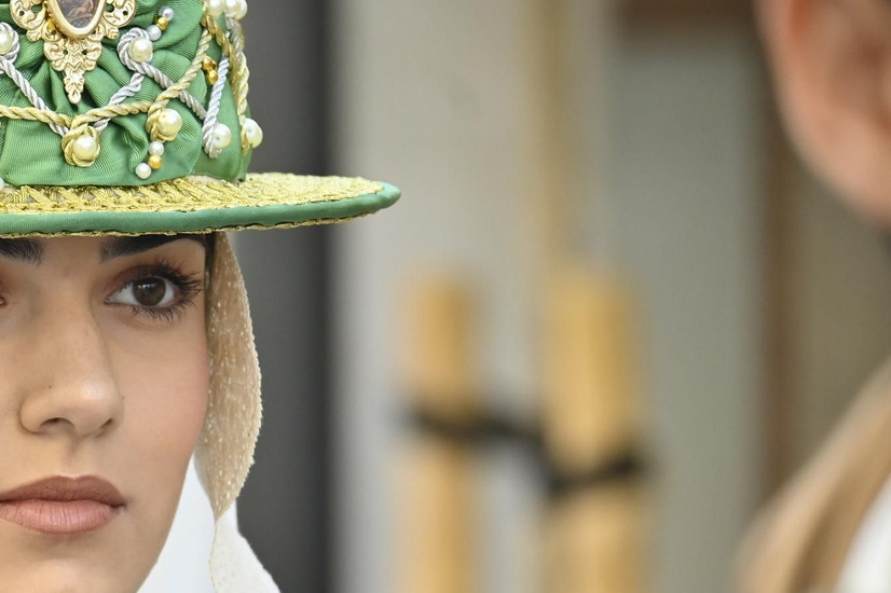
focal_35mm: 465
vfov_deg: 3.0
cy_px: 526
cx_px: 50
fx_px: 11504
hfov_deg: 4.4
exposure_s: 1/400
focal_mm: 160
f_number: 5.3
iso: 1000
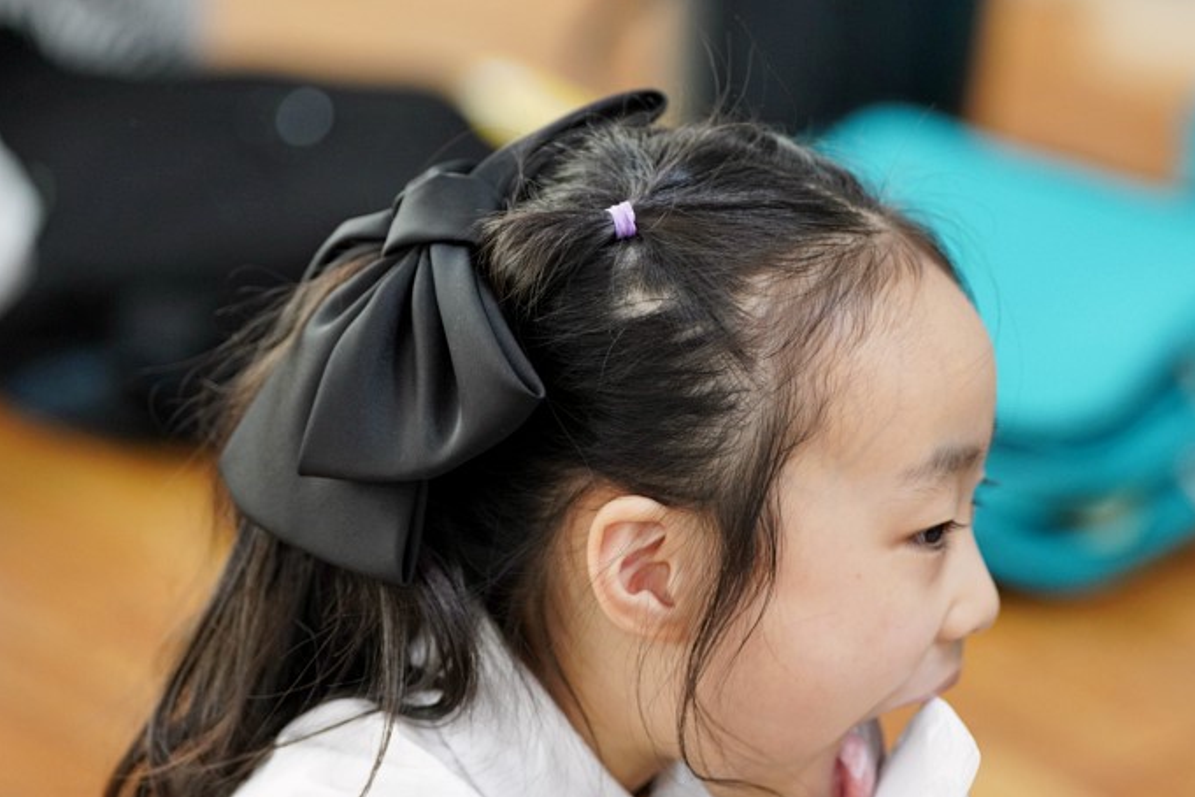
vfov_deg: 7.6
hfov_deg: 11.4
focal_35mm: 181
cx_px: 755
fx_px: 6008
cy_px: 453
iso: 1600
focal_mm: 137
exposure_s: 1/160
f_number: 2.8
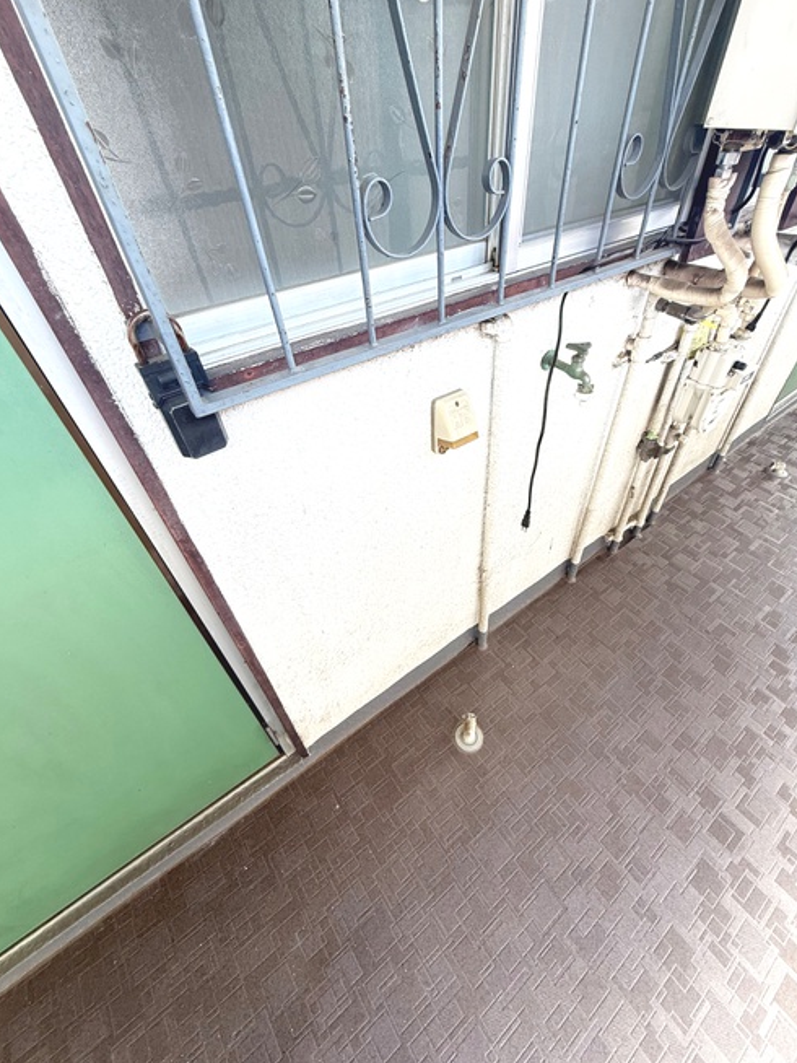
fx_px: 460
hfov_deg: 81.7
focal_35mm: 15
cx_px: 419
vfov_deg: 98.2
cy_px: 527
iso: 160
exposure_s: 1/99
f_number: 2.2
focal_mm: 2.22
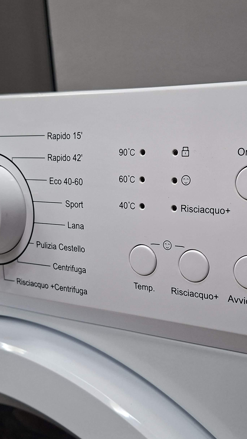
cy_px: 218
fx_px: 477
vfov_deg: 49.4
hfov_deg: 28.8
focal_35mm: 41
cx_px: 170
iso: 160
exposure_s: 1/60
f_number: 1.8
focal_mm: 5.54
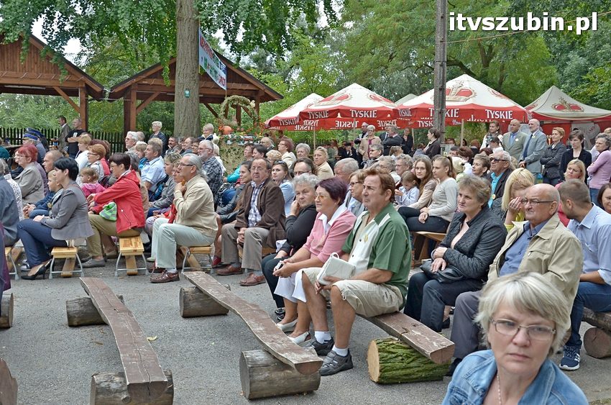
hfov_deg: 46.5
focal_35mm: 42
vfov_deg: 31.8
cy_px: 202
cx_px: 306
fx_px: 711
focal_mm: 28
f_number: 7.1
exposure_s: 1/200
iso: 500
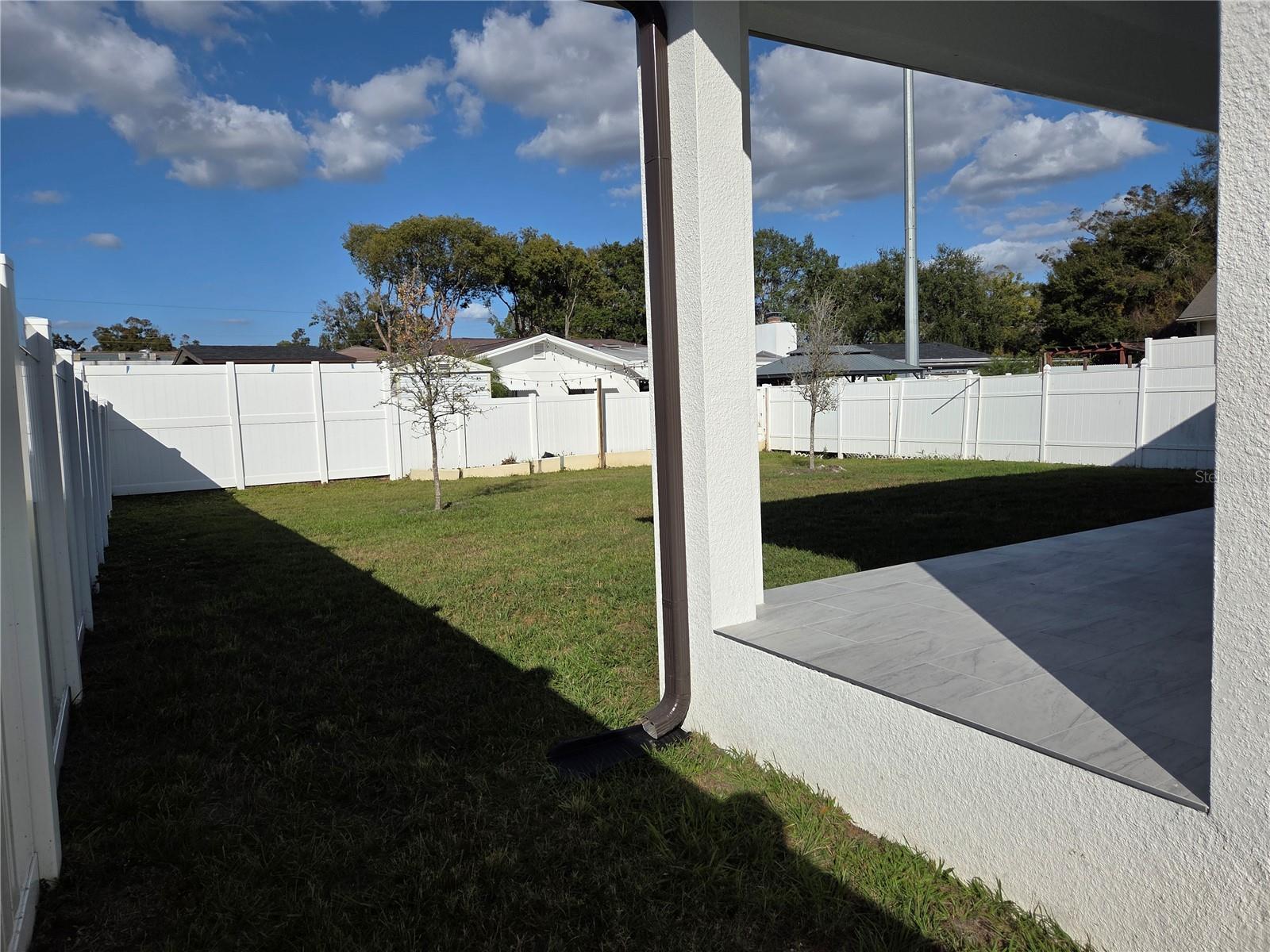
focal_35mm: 23
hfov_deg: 73.9
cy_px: 476
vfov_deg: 58.9
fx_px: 844
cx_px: 635
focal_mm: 5.4
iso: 64
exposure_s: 1/7891
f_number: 1.8
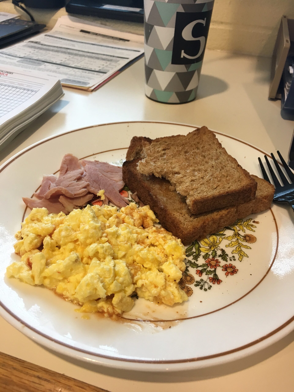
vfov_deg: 61.7
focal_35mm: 29
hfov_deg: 48.2
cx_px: 147
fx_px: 328
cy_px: 196
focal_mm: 4.15
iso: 80
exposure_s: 1/30
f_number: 2.2
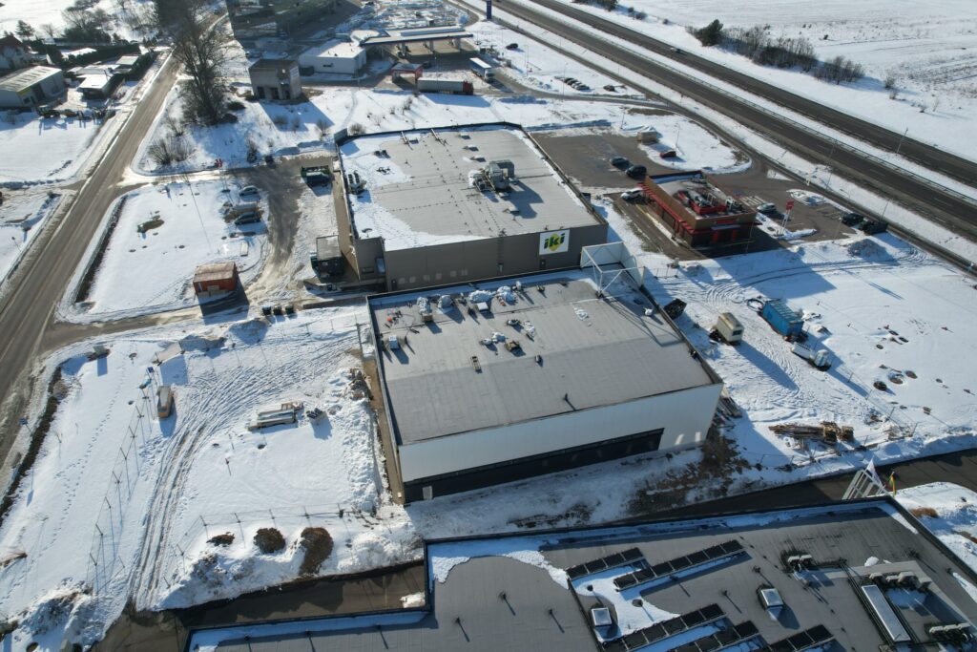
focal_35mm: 22
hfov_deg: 78.6
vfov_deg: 57.2
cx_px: 488
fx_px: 597
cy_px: 326
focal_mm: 8.38
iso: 100
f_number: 2.8
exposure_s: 1/1600
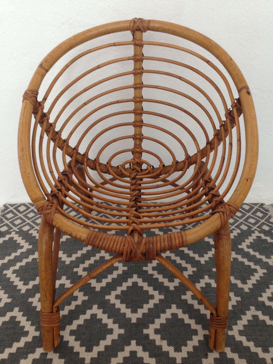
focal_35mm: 33
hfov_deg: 42.9
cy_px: 182
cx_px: 136
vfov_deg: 55.4
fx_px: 347
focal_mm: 4.12
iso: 125
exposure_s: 1/20
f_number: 2.4
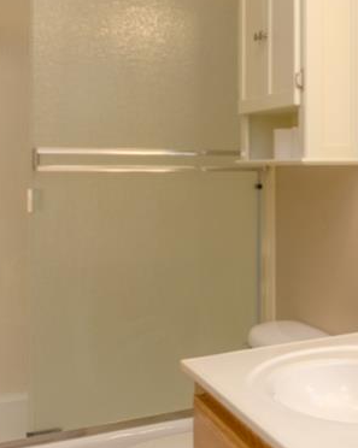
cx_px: 462
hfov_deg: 24.9
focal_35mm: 53
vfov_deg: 35.3
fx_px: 703
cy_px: 185
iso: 400
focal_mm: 14
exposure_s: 1/15
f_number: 10
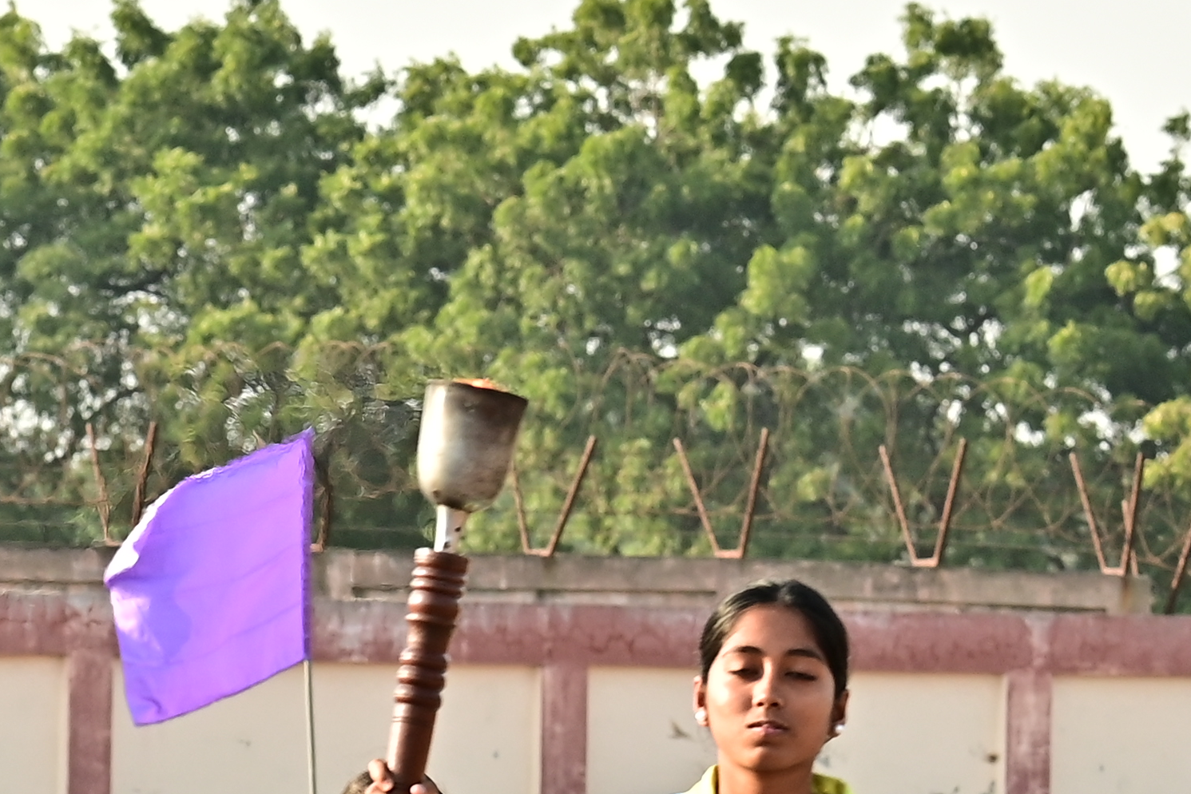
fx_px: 18161
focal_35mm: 549
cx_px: -105
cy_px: 921
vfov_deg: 2.5
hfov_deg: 3.8
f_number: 7.1
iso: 125
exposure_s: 1/125
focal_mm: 98
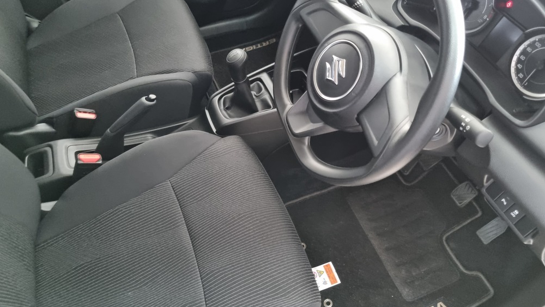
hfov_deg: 66.0
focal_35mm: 29
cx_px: 278
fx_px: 419
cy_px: 131
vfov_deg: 40.1
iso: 640
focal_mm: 5.4
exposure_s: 1/33
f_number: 1.8
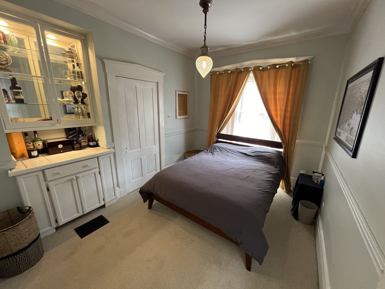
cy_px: 144
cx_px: 192
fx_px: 145
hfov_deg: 106.2
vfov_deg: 89.9
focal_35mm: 13
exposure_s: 1/60
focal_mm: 1.57
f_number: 1.8
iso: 160
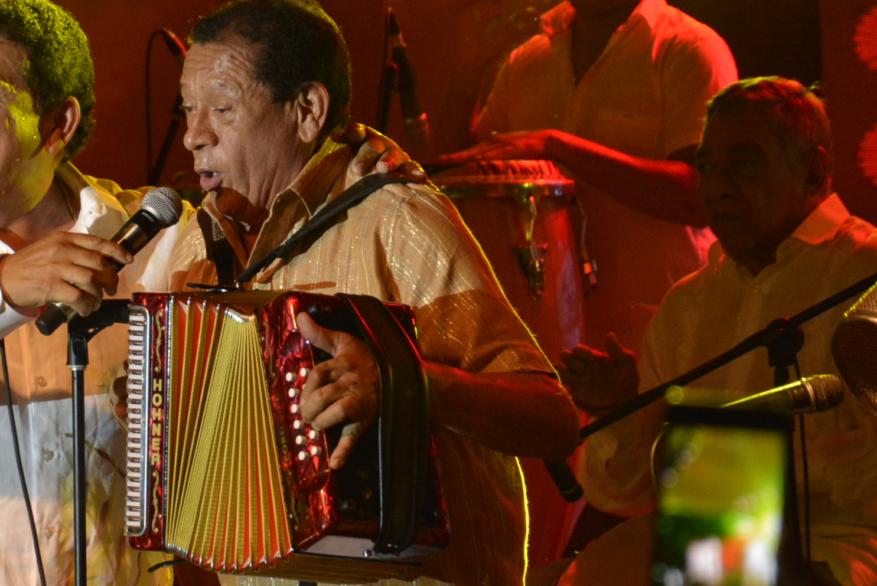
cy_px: 301
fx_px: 10314
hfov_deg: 4.9
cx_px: 134
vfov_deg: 3.3
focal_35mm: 423
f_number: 5.6
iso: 1250
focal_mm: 140
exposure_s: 1/125
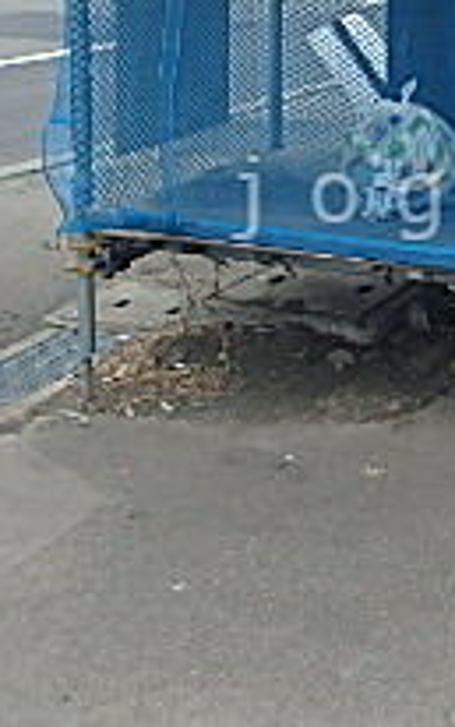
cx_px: 473
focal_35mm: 69
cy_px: 198
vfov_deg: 29.4
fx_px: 1367
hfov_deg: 18.3
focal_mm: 3.7
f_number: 3.5
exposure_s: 1/320
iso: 125
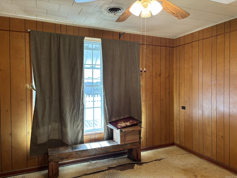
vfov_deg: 53.1
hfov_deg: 67.3
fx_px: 178
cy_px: 89
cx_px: 118
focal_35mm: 26
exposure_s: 1/60
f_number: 1.6
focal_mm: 5.96
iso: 160
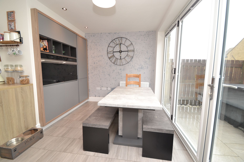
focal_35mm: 15
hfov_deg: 100.4
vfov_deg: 77.3
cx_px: 122
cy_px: 81
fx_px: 102
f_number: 4.5
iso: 400
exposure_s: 1/80
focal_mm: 10
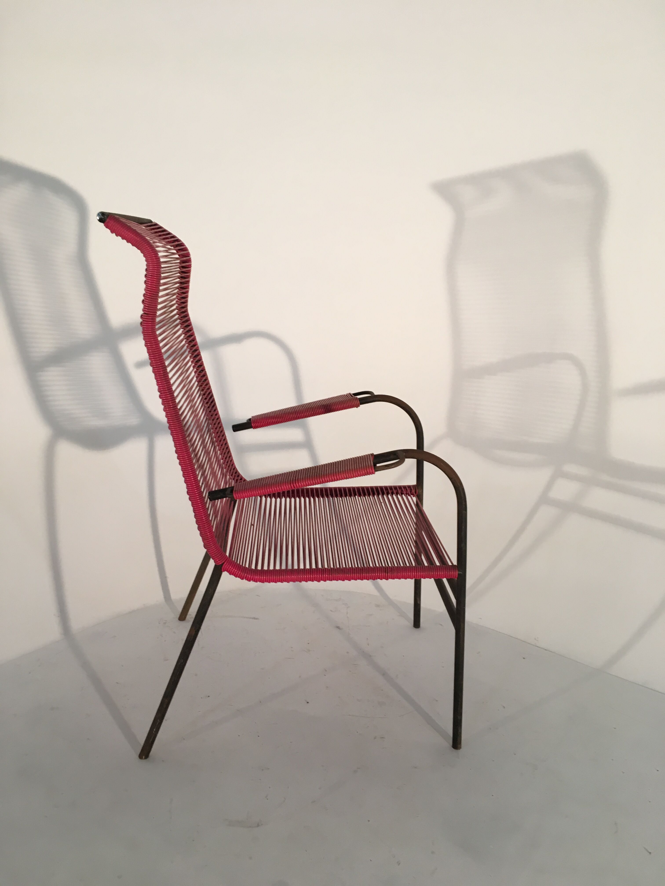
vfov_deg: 61.7
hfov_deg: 48.2
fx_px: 743
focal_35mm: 29
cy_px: 443
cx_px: 332
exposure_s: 1/33
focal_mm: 4.15
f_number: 2.2
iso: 64
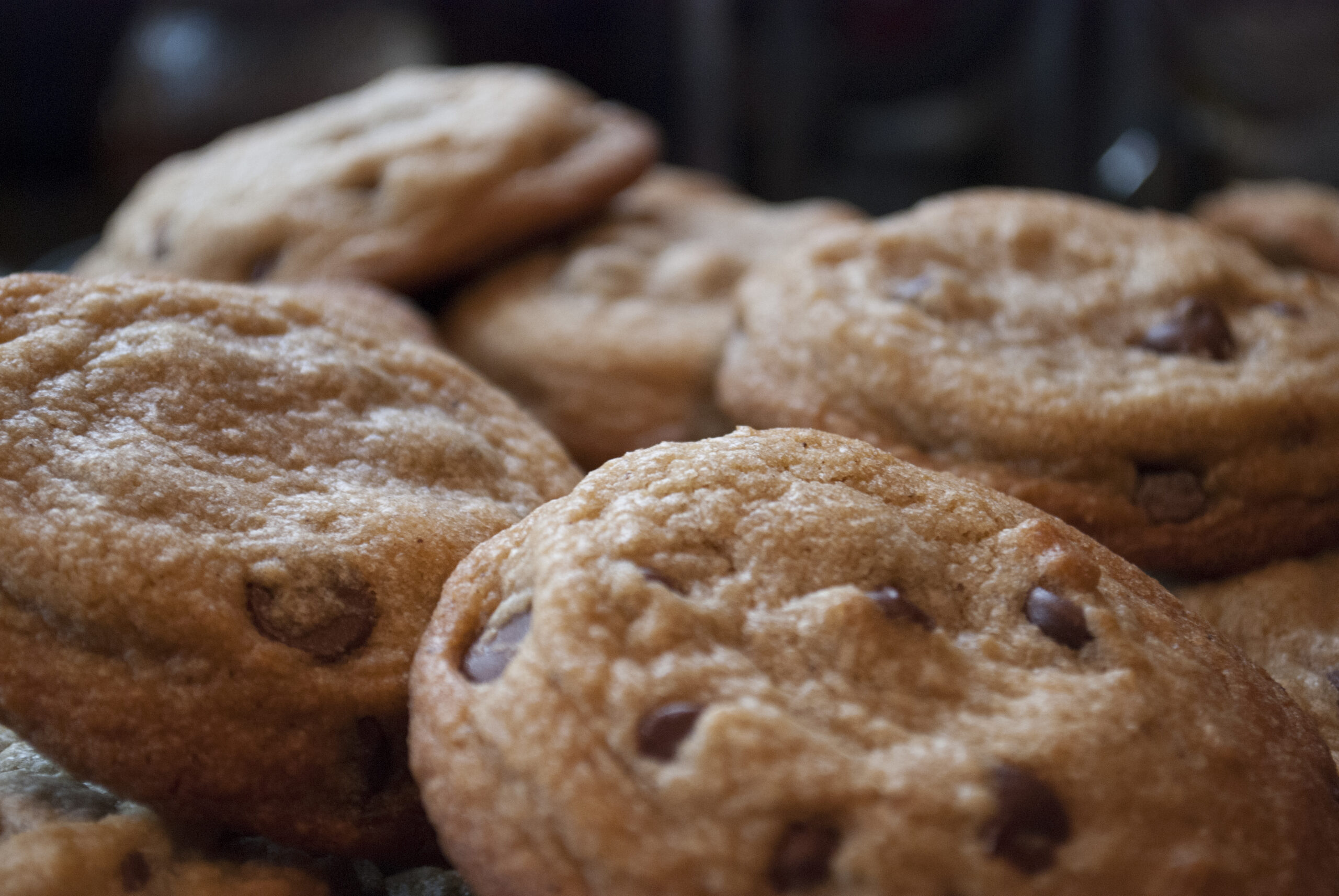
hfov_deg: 24.6
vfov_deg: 16.6
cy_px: 448
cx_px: 670
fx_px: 3072
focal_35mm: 82
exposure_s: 1/30
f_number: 5.6
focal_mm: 55
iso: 360
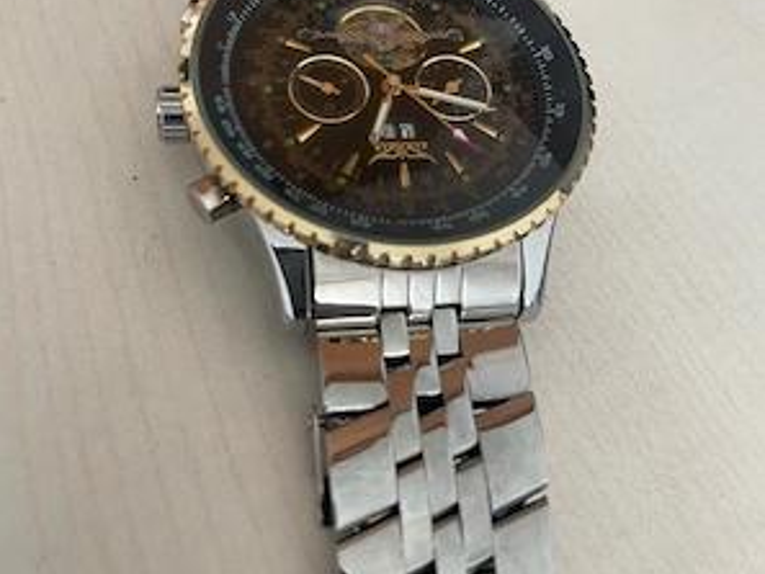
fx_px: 774
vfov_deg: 40.7
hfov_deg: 52.6
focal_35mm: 35
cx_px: 381
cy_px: 268
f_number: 1.6
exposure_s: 1/60
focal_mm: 4.2
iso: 160
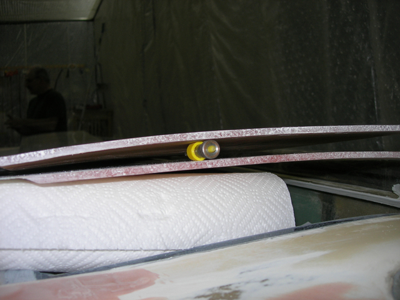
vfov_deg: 37.7
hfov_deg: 49.0
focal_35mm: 38
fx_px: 439
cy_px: 150
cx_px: 200
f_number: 2.8
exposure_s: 1/60.1
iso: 64
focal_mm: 7.8
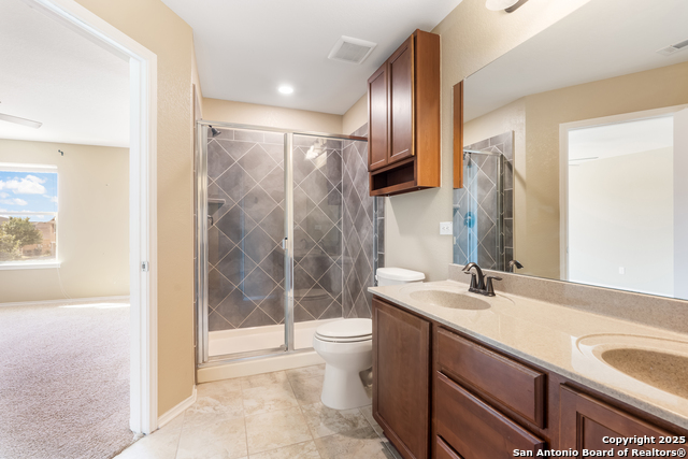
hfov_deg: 96.7
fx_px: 306
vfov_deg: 73.8
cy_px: 230
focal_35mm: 16
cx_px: 344
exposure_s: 1/20
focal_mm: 16
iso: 100
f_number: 8
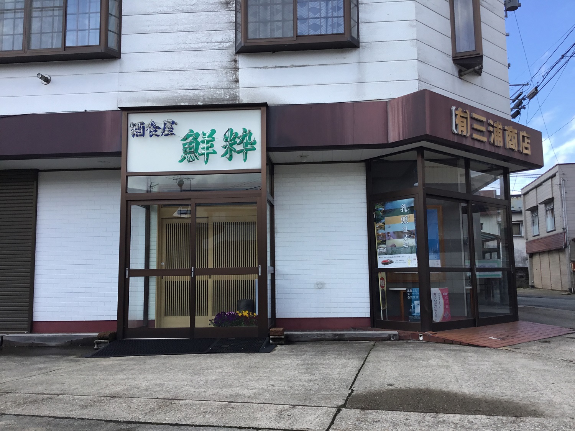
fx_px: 515
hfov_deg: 58.4
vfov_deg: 45.4
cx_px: 288
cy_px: 216
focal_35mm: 31
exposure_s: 1/550
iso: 25
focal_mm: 3.3
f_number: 2.4
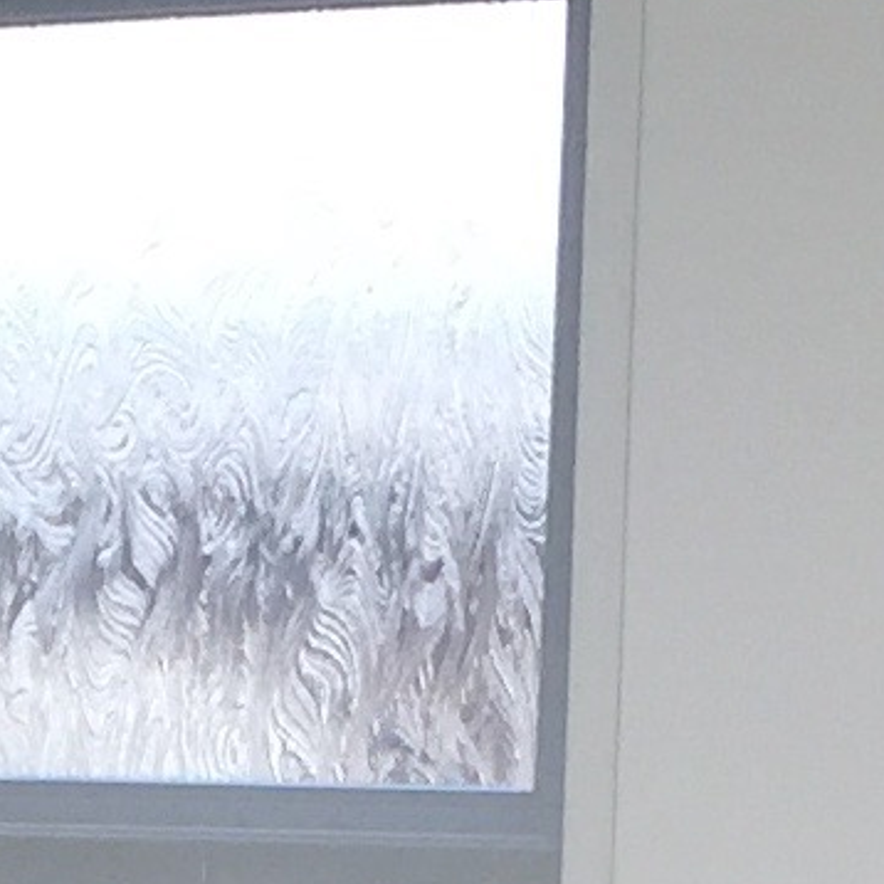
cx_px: 215
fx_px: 6761
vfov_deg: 7.0
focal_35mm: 234
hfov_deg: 7.5
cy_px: 2235
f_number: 2.2
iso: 32
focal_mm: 4.15
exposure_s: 1/278
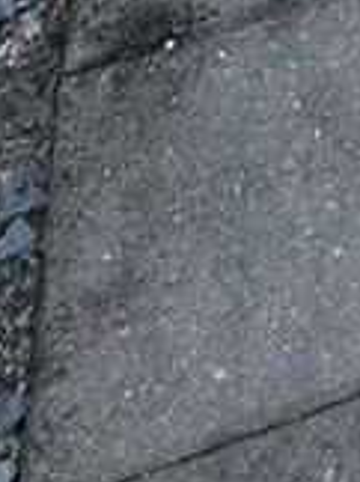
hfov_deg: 12.3
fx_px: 1446
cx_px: 750
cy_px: -1193
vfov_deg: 9.7
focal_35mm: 104
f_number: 2.2
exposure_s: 1/443
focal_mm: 2.22
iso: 40
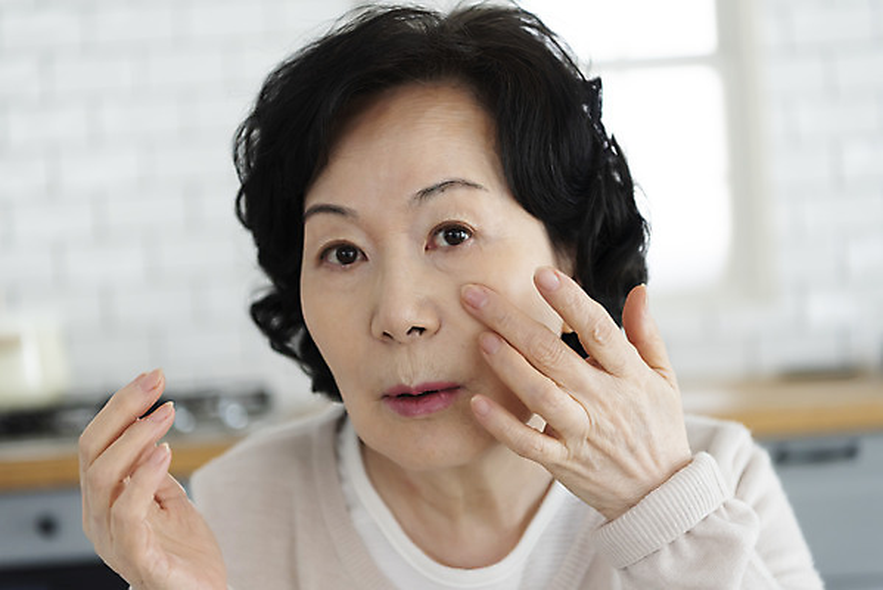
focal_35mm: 70
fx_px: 1718
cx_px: 442
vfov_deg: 19.5
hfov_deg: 28.8
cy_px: 295
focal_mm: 70
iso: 640
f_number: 2.8
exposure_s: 1/200
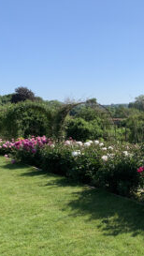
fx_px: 318
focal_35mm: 47
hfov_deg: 23.8
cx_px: 161
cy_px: 143
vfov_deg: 43.6
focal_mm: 4.25
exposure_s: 1/2309
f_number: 1.8
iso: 25
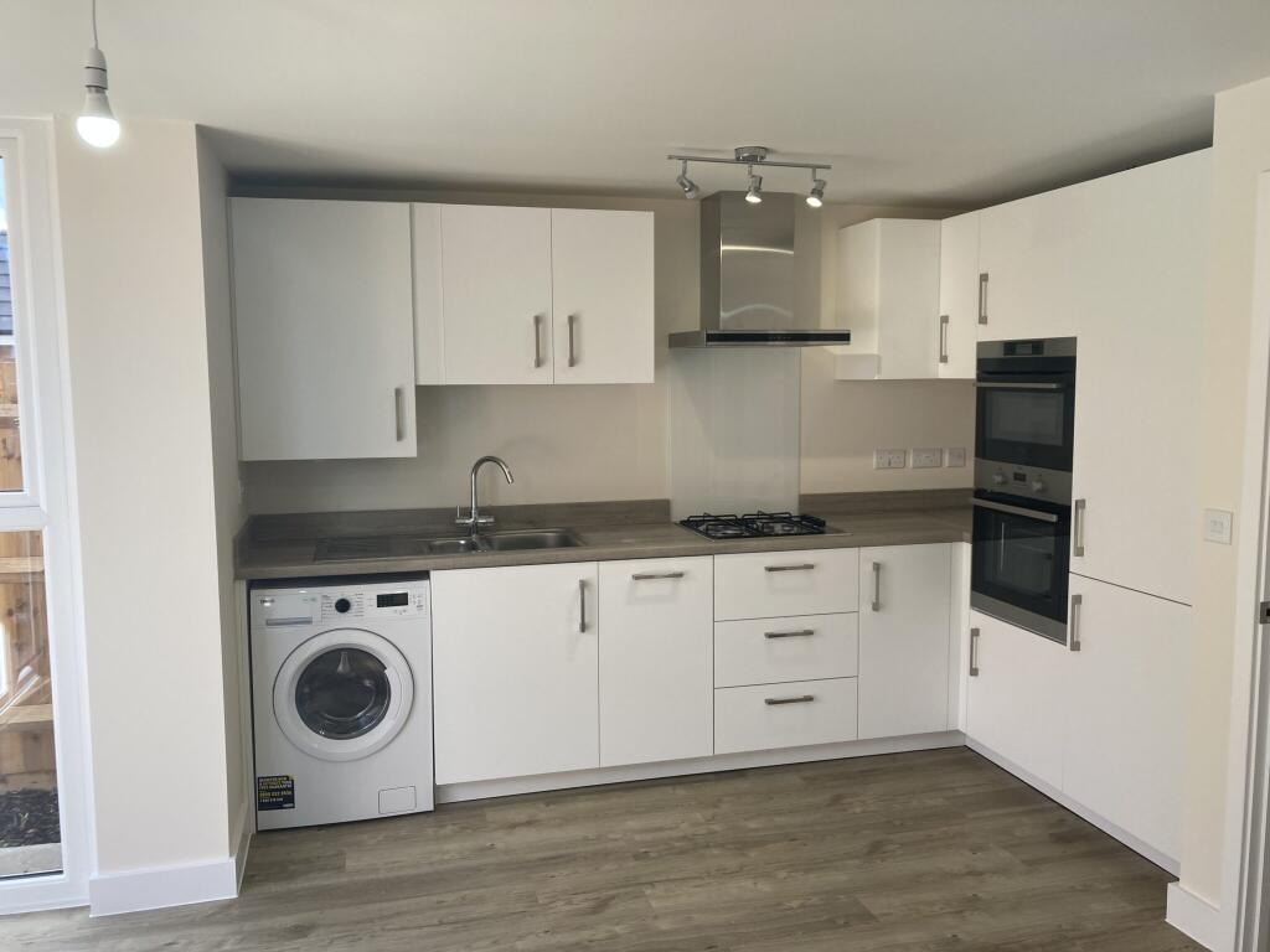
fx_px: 1027
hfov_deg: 63.4
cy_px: 476
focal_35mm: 28
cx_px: 635
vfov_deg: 49.7
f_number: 1.8
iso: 20
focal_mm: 3.99
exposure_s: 1/123
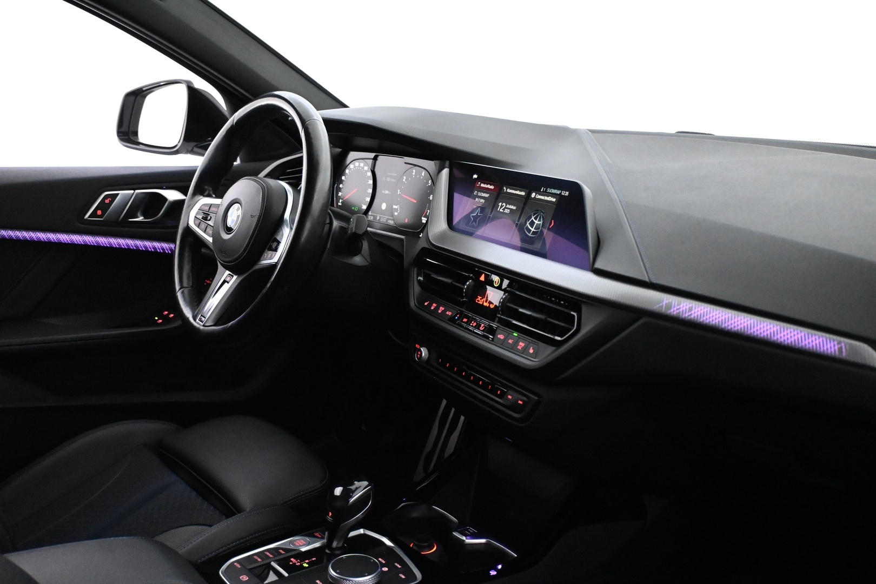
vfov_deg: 36.2
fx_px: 894
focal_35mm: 37
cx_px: 438
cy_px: 292
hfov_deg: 52.2
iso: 6400
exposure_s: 1/60
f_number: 4.2
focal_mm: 24.5
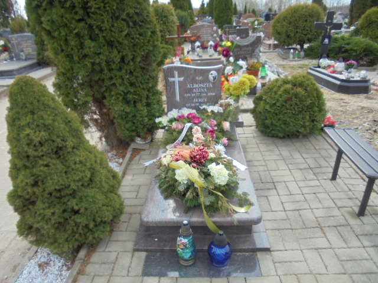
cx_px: 189
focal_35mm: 26
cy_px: 142
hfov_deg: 67.3
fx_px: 284
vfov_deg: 53.1
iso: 100
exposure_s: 1/400
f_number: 3.5
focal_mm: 4.6
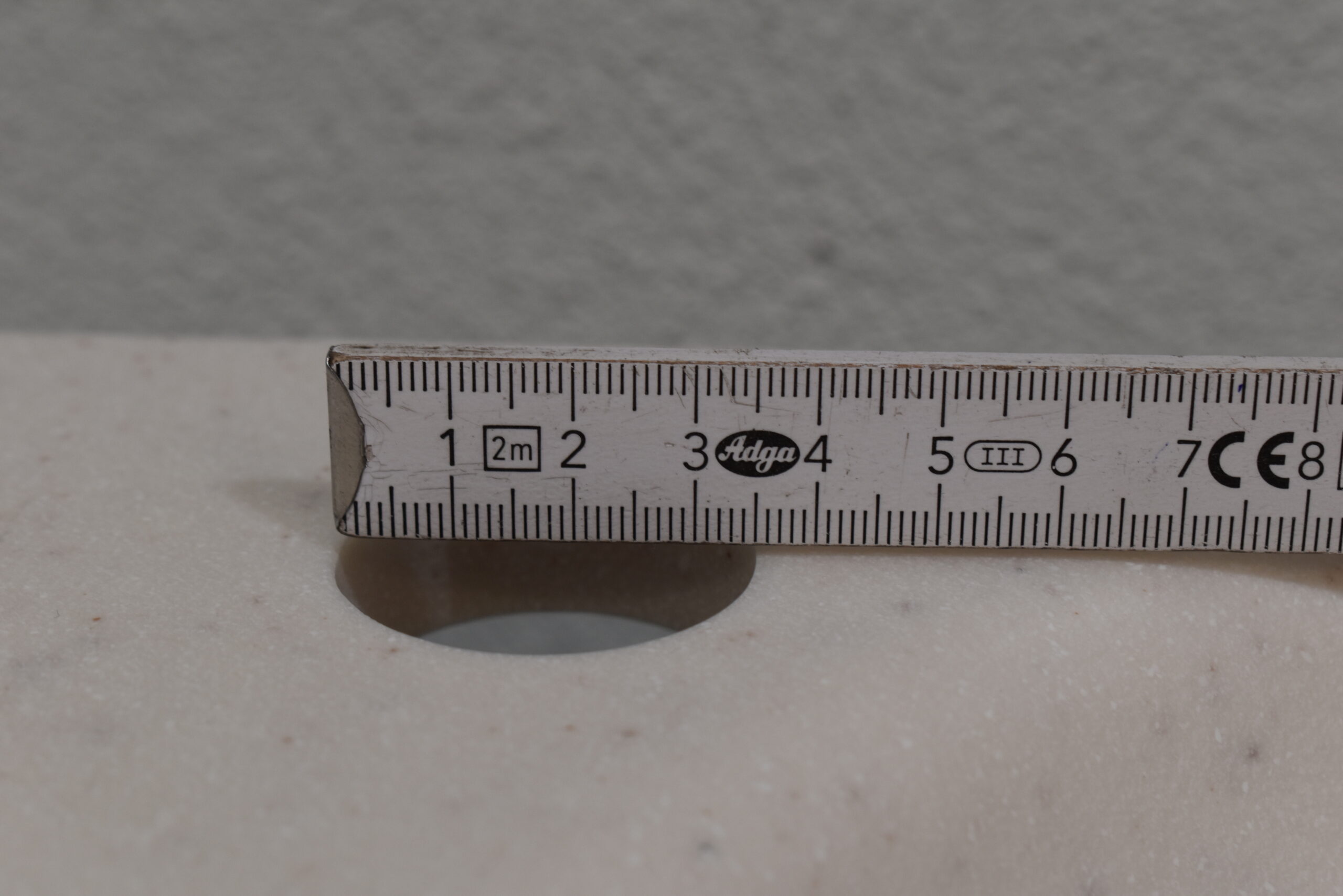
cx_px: 672
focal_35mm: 82
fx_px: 3078
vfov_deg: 16.6
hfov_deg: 24.6
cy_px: 448
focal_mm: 55
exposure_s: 1/60
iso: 250
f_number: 8
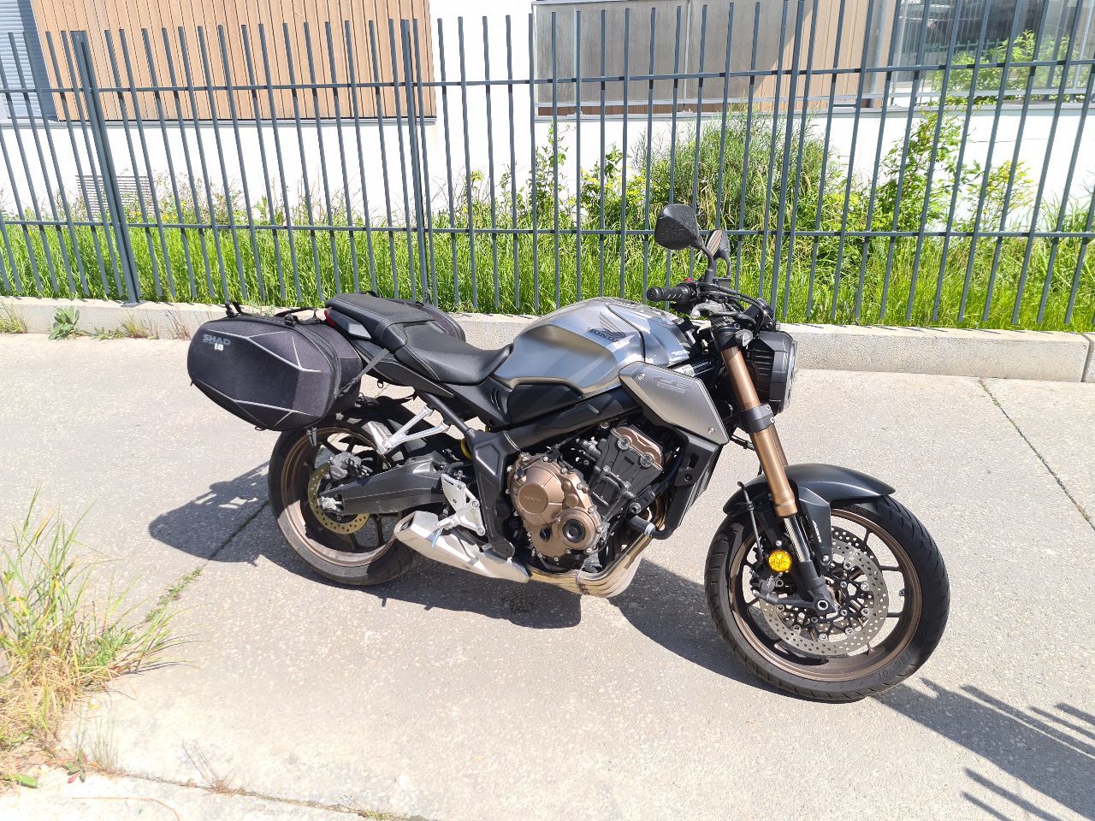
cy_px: 410
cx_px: 548
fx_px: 822
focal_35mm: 26
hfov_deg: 67.3
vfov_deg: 53.1
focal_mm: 5.4
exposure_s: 1/1901
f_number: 1.8
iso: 50
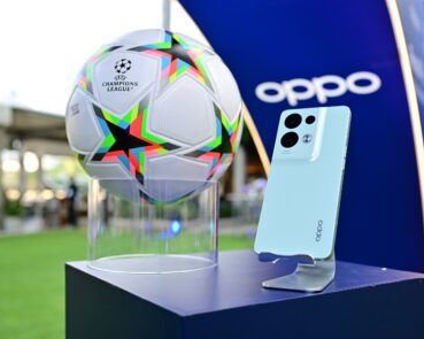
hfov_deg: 45.7
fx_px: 502
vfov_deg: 37.3
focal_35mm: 40
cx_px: 232
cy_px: 171
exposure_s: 1/125
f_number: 4
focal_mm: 35
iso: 200
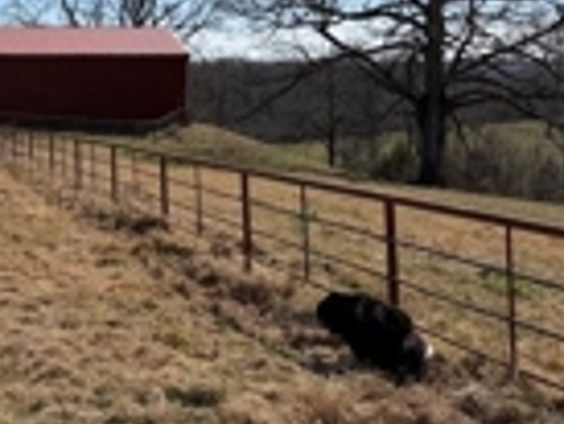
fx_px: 1142
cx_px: -41
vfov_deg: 20.8
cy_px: 99
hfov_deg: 25.9
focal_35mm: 70
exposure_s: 1/6711
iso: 80
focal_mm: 6.76
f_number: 1.78
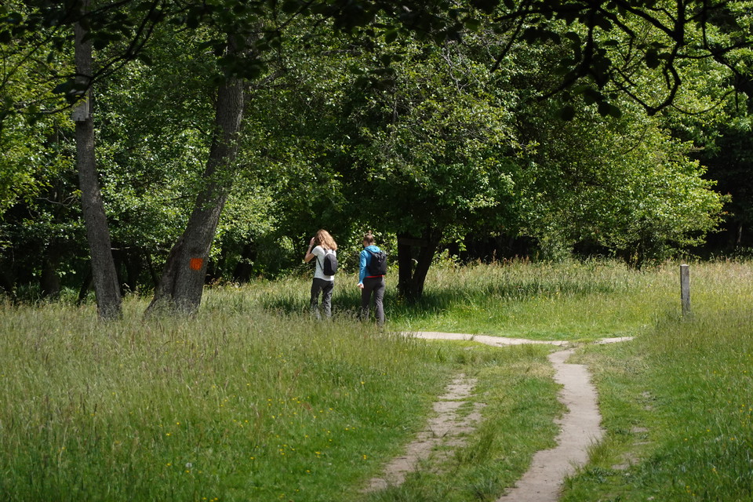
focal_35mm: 200
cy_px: 251
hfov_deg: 10.3
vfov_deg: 6.9
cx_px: 376
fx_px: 4183
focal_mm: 72
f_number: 4.5
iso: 800
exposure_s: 1/2500
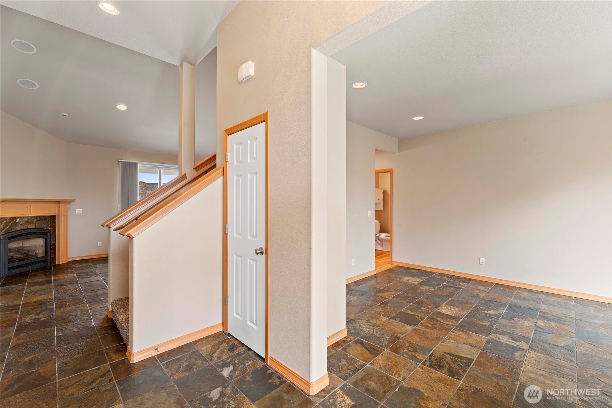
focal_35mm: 15
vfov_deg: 77.4
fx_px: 255
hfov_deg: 100.4
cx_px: 306
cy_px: 204
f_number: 8
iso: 200
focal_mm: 15
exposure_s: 1/3
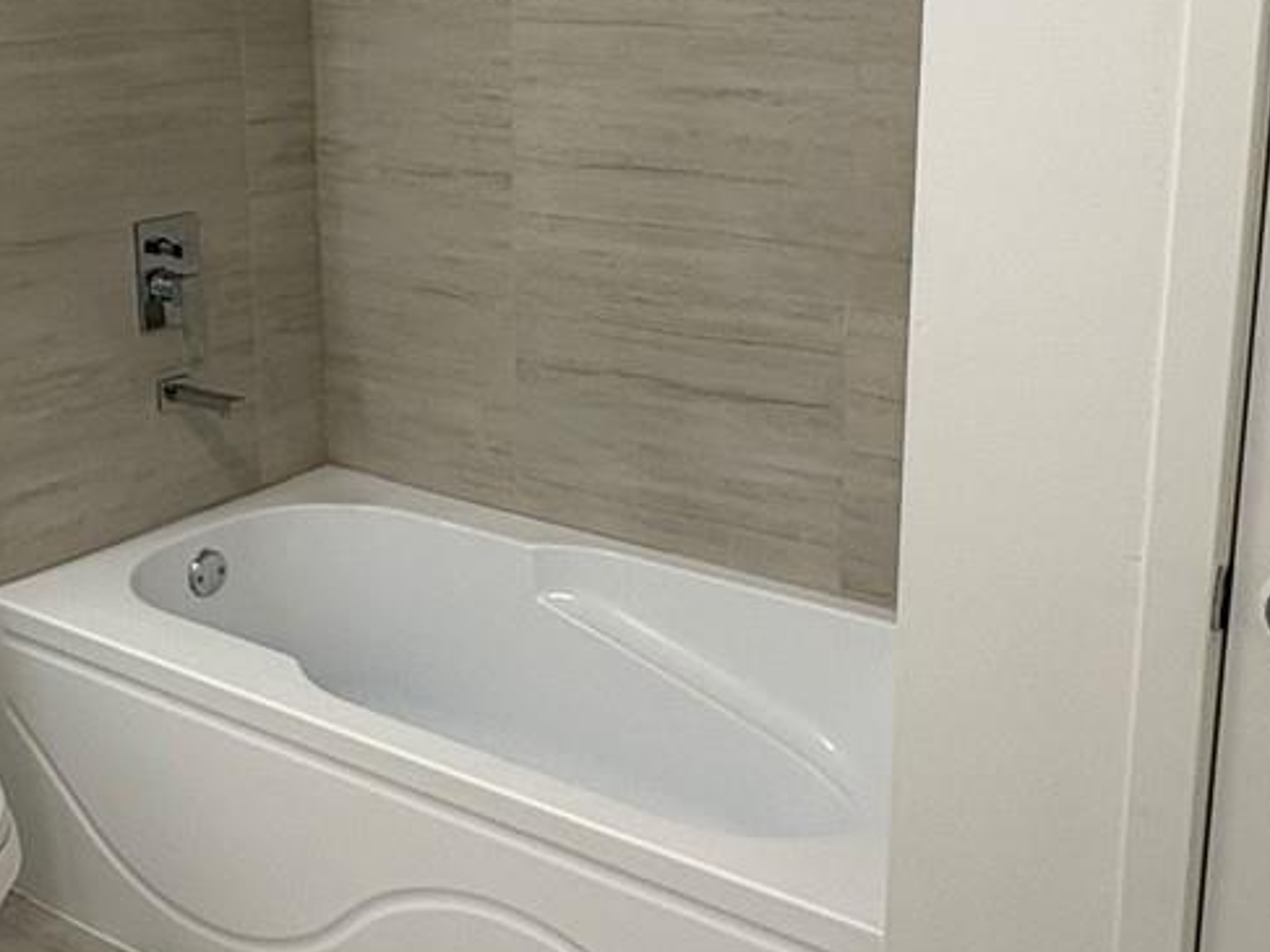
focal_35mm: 46
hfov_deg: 41.0
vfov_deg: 31.2
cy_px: 295
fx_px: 1687
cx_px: 475
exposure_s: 1/60
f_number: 2.2
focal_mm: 2.22
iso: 125
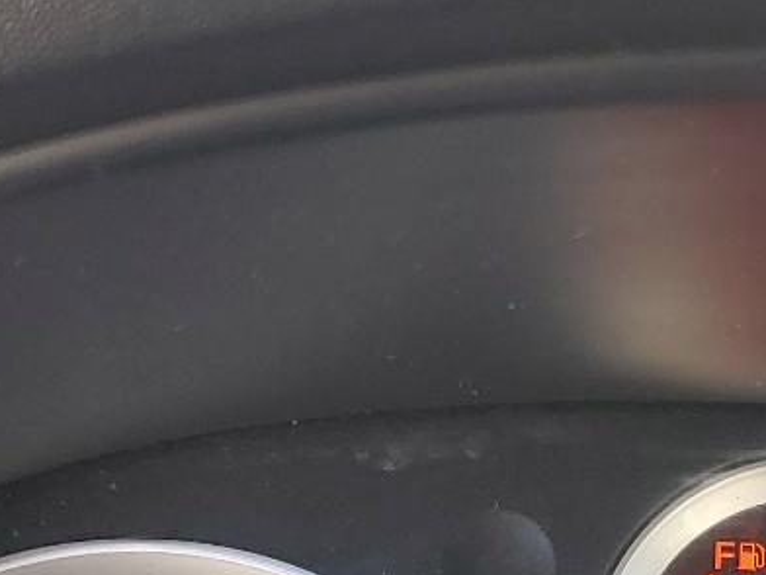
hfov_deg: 18.0
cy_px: 700
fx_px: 2346
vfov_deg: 13.6
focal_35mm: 106
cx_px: 803
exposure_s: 1/156
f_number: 1.5
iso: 50
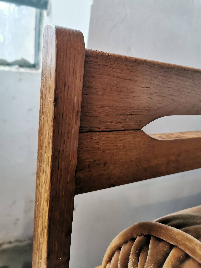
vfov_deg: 65.3
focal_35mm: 27
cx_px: 100
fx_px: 209
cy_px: 134
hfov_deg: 51.4
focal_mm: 5.56
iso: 250
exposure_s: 1/50
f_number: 1.6
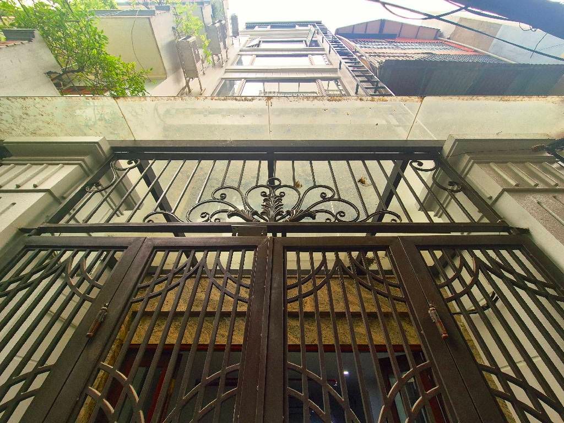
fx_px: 212
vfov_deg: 89.9
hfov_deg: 106.2
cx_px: 282
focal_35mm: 13
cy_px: 212
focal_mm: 2.2
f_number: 2.2
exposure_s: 1/132
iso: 50
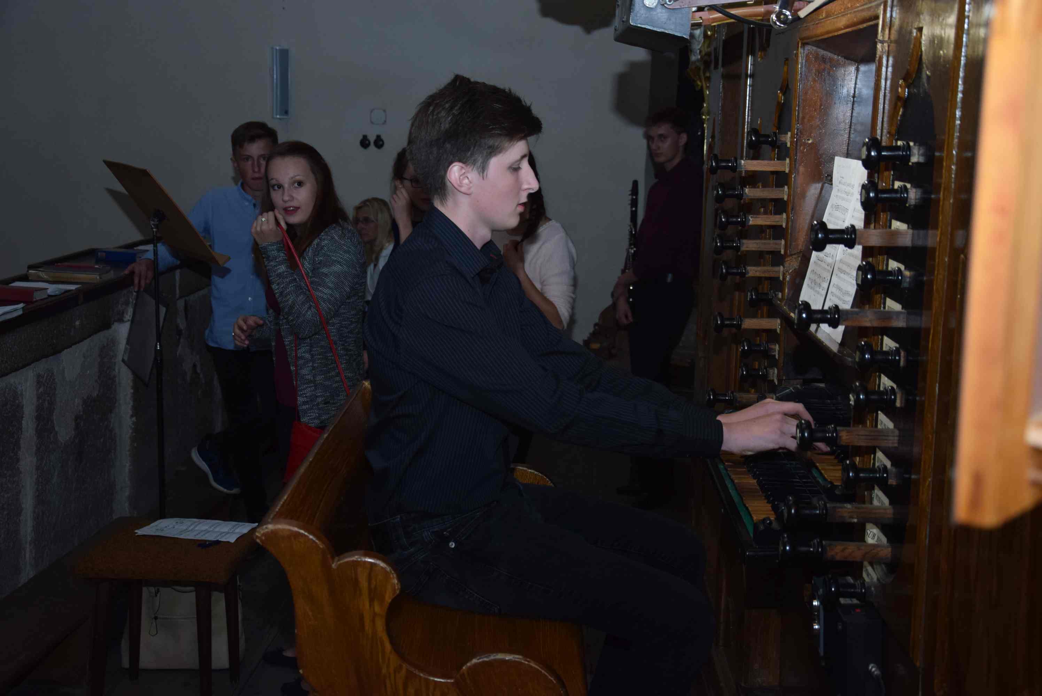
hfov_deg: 38.9
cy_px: 348
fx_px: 1477
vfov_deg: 26.5
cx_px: 521
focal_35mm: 51
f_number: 4.2
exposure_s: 1/160
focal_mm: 34
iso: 400
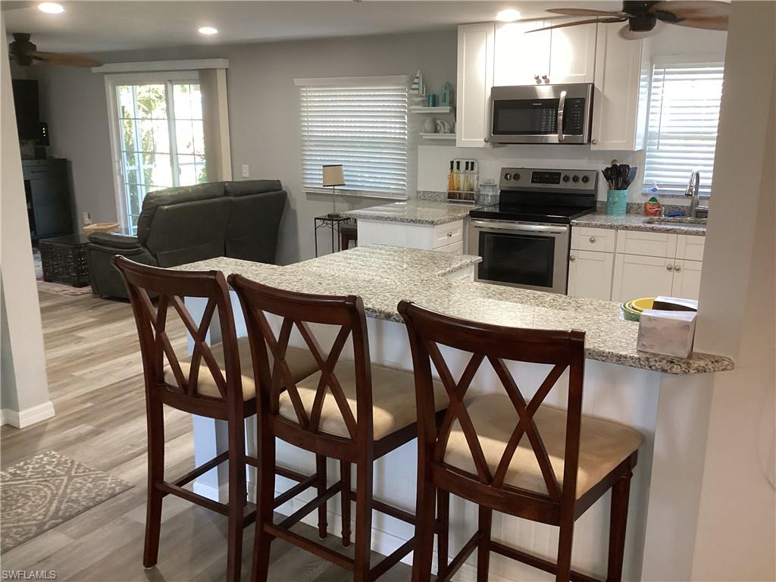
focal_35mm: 31
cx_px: 388
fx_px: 695
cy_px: 291
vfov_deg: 45.4
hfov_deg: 58.4
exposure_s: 1/60
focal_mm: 3.3
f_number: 2.4
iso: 250
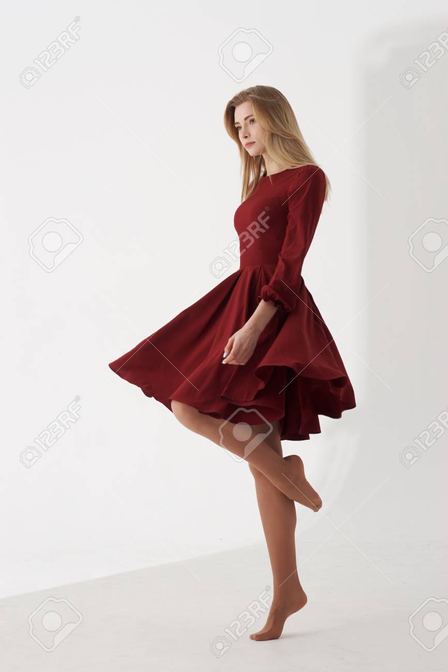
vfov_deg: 23.9
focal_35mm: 85
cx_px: 224
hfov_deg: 16.1
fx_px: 1587
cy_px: 336
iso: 200
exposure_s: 1/125
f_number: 8
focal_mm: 85
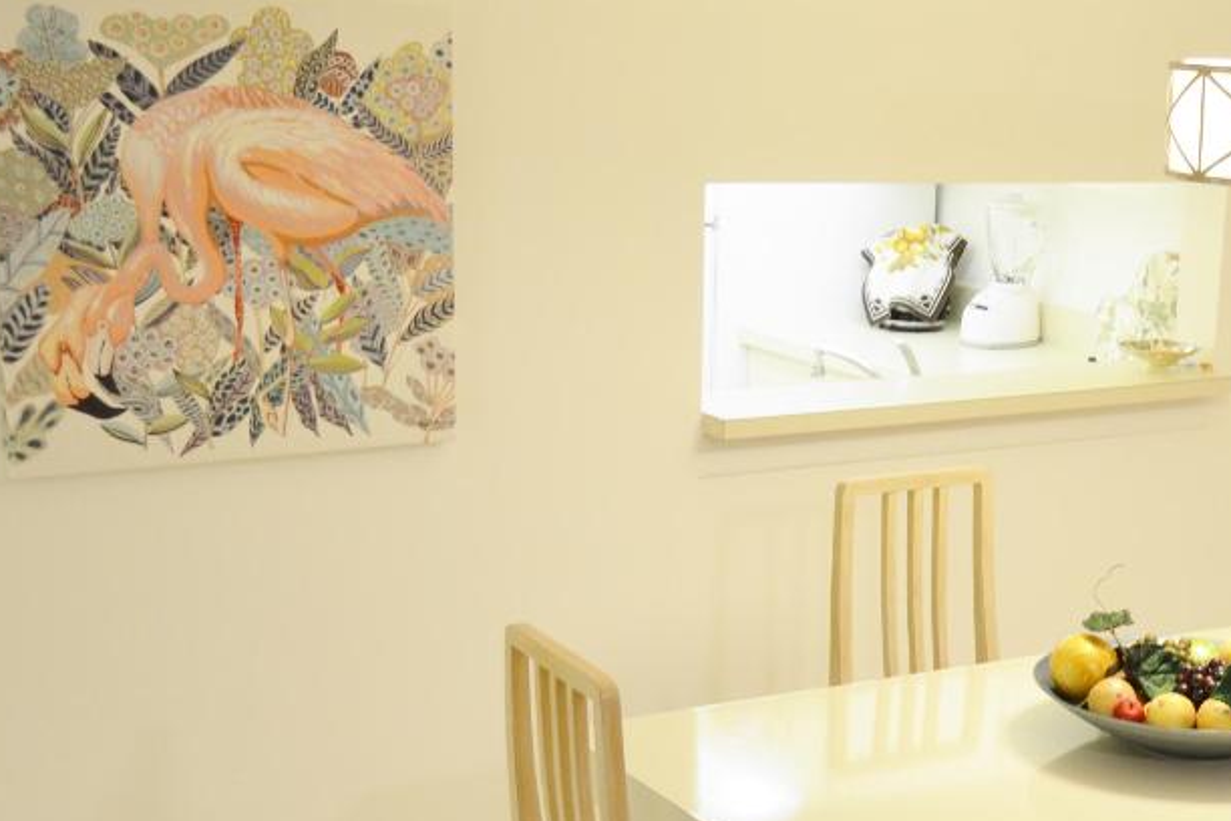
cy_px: 640
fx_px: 2325
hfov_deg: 28.8
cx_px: 1043
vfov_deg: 19.8
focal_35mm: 68
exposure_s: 1/30
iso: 900
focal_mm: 24
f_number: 4
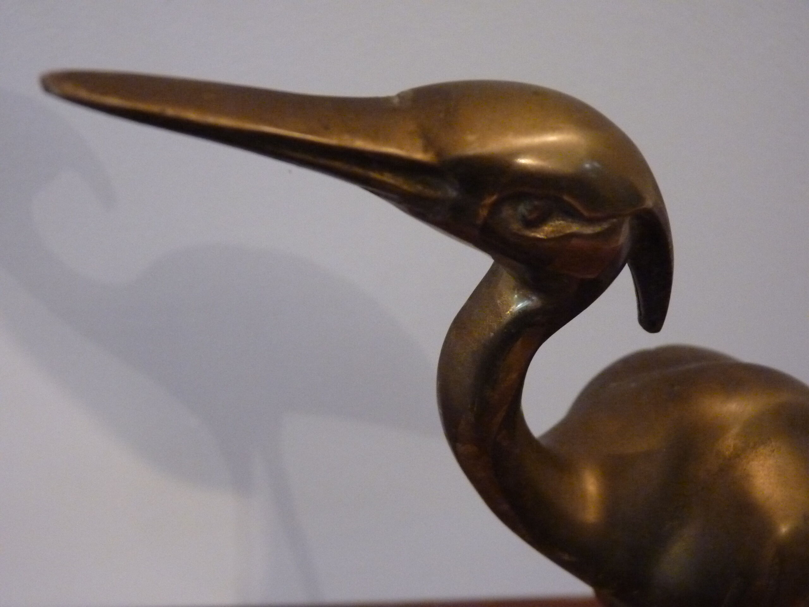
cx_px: 404
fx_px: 888
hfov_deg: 49.0
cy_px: 304
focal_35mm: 38
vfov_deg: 37.7
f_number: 3
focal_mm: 6.8
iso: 800
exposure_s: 1/25
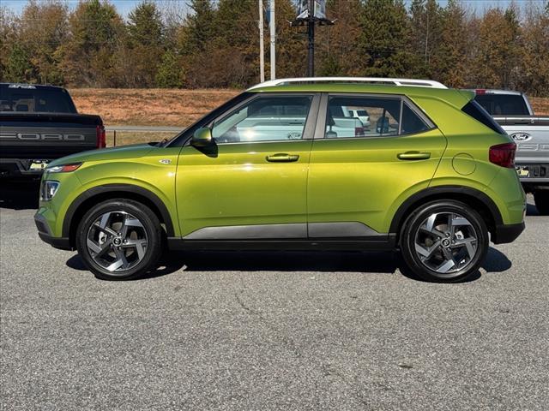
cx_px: 274
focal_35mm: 48
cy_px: 206
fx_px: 761
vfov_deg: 30.3
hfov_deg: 39.7
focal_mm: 6.76
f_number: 1.78
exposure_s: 1/7092
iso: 80
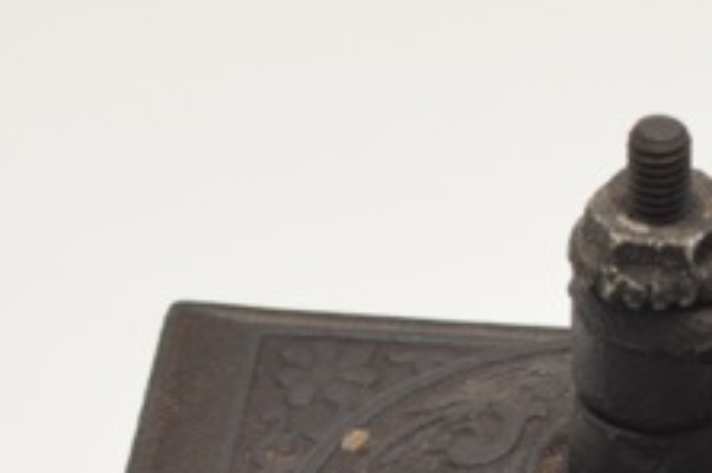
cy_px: 922
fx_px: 6122
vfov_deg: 4.4
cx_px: 888
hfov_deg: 6.6
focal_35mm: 310
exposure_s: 1/100
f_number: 5.6
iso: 800
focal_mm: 46
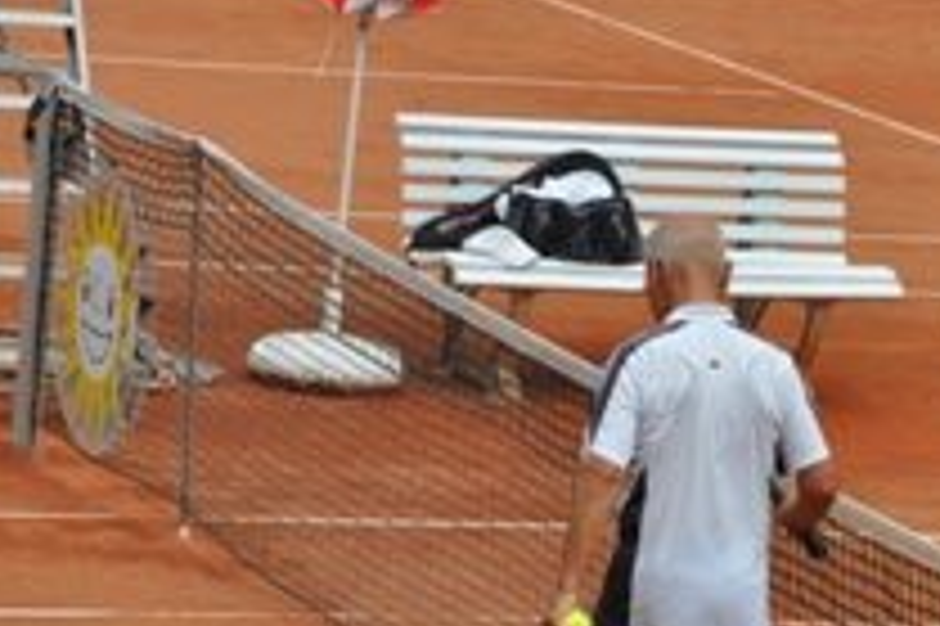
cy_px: 396
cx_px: 787
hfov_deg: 6.1
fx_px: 8820
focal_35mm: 338
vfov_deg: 4.1
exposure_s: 1/400
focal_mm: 105
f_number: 10
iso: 200
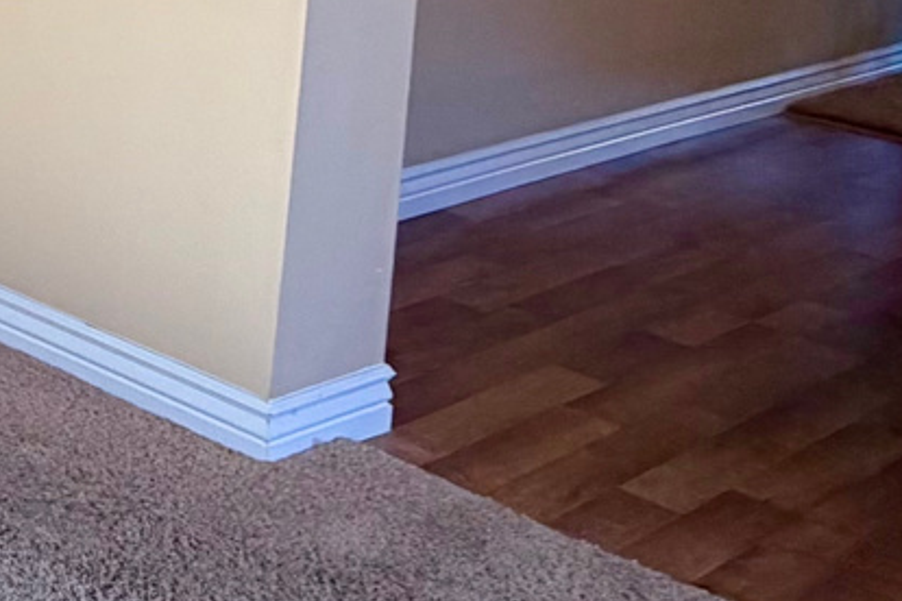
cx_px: -420
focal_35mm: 72
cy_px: -176
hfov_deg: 23.1
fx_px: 1804
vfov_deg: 17.7
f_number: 2.2
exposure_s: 1/121
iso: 160
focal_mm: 2.22
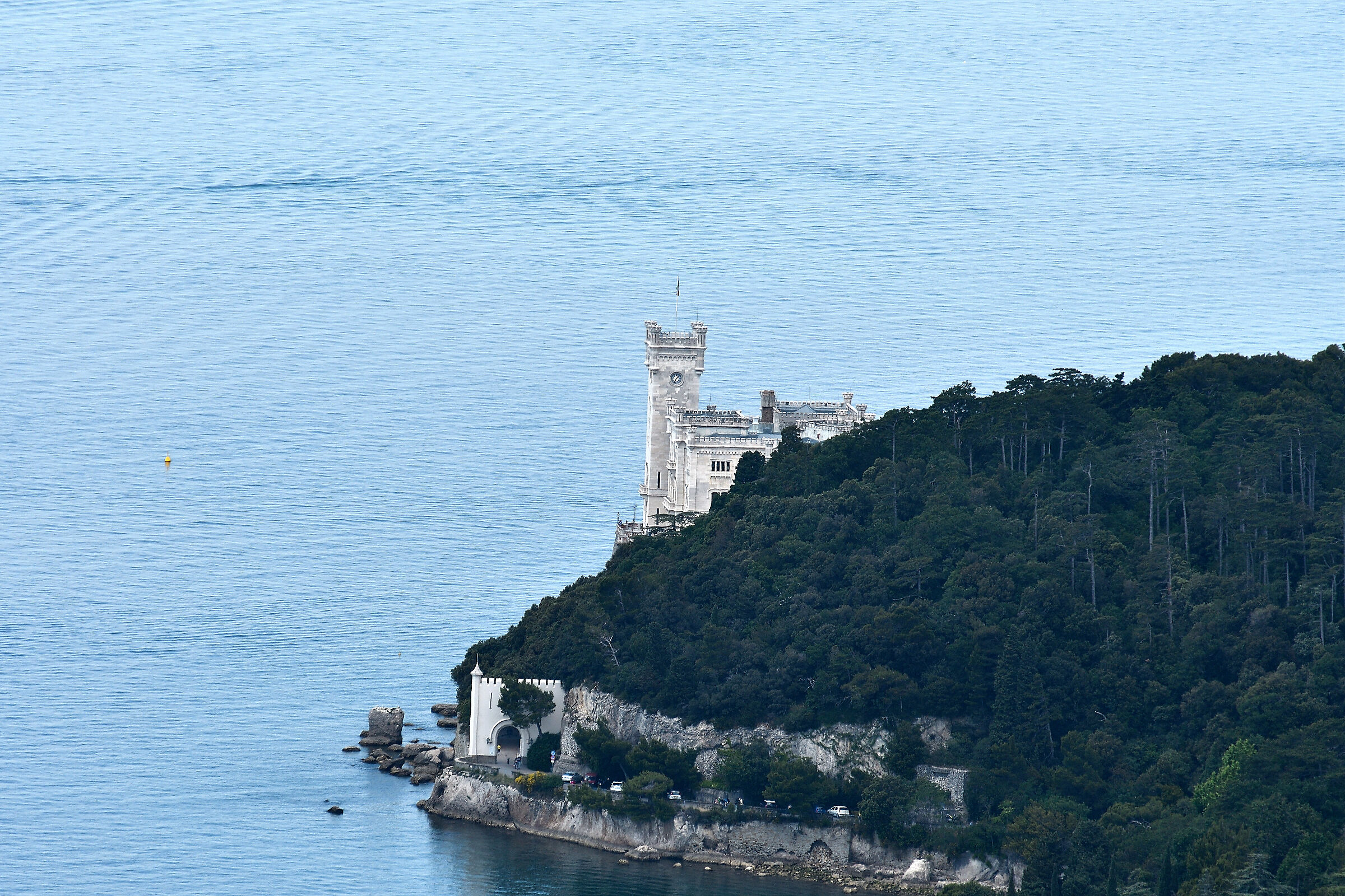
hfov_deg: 4.6
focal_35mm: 450
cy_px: 448
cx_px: 672
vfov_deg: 3.1
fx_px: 16811
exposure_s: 1/640
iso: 100
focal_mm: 300
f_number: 8
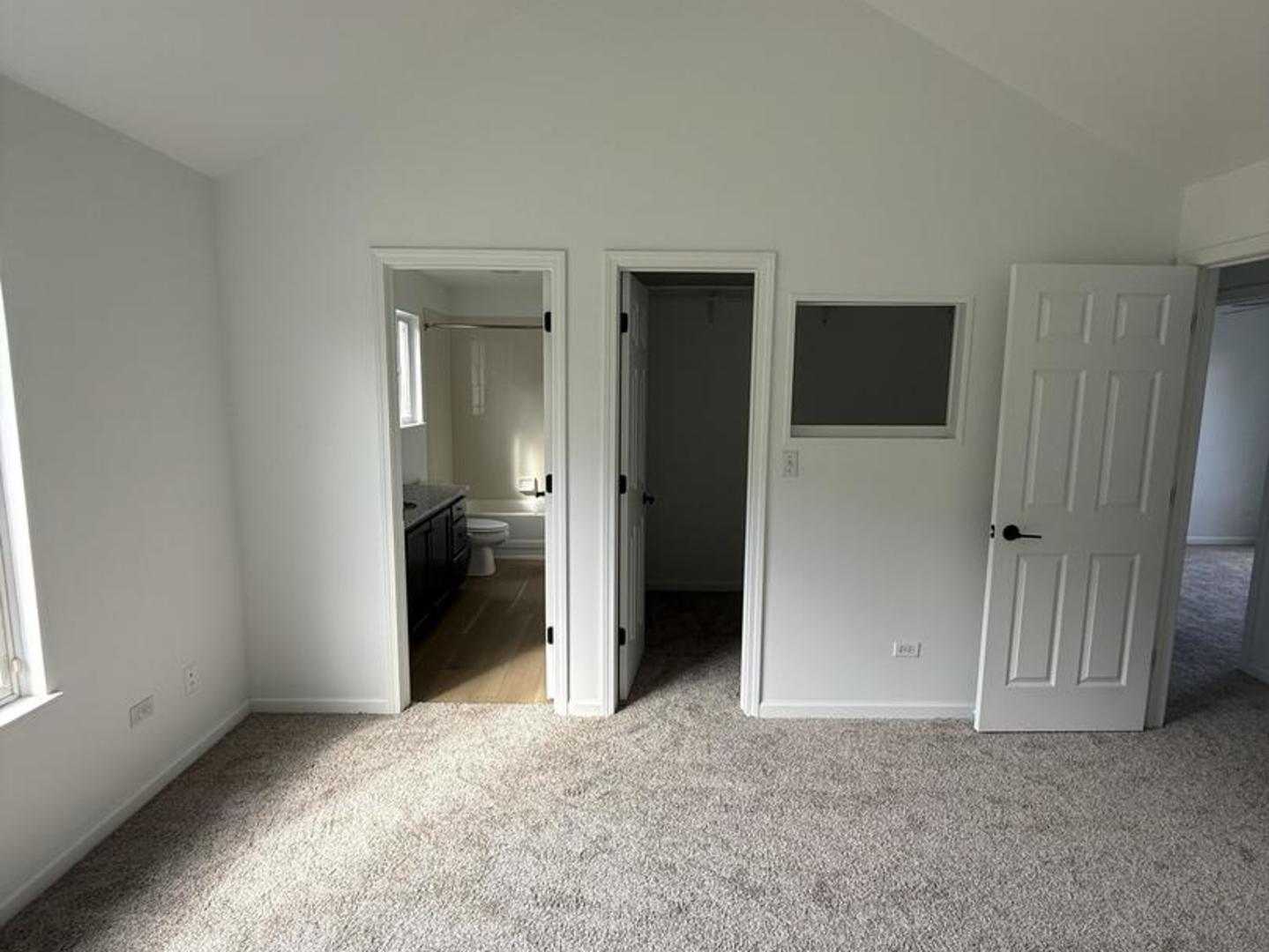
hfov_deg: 102.0
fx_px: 513
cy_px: 476
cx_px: 634
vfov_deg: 85.7
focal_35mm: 14
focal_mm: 2.22
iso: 50
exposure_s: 1/99
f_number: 2.2
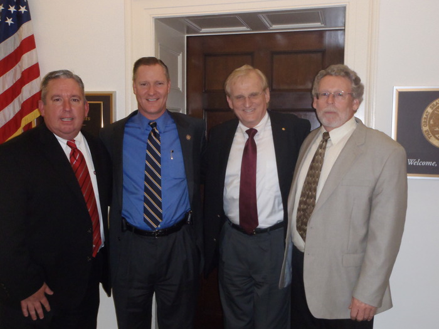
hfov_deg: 51.4
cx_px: 220
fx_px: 457
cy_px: 164
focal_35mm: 36
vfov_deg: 39.7
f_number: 4.1
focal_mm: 6.53
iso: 320
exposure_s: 1/40
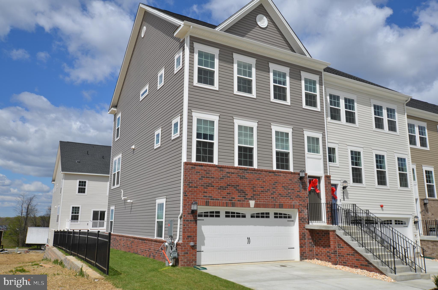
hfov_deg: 62.0
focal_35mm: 30
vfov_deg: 43.4
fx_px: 364
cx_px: 219
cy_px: 145
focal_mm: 20
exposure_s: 1/400
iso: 100
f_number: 10
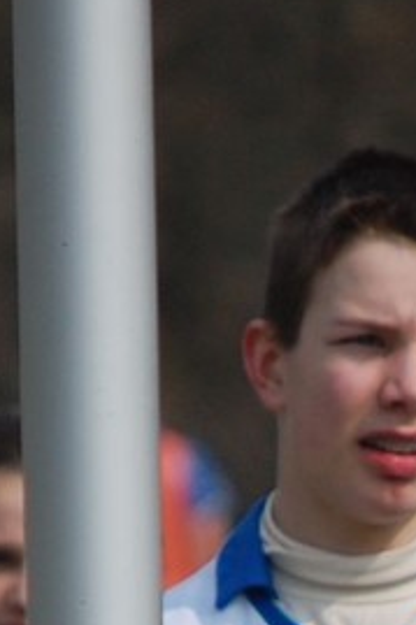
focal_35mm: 1140
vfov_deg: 1.8
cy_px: 822
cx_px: 34
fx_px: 19784
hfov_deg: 1.2
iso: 200
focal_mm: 200
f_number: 5.6
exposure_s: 1/1000
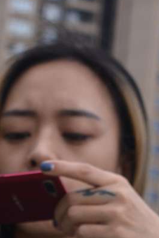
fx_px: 1311
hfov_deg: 6.9
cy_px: 425
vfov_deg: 9.9
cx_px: 47
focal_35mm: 198
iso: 400
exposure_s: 1/2500
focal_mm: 35
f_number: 5.6
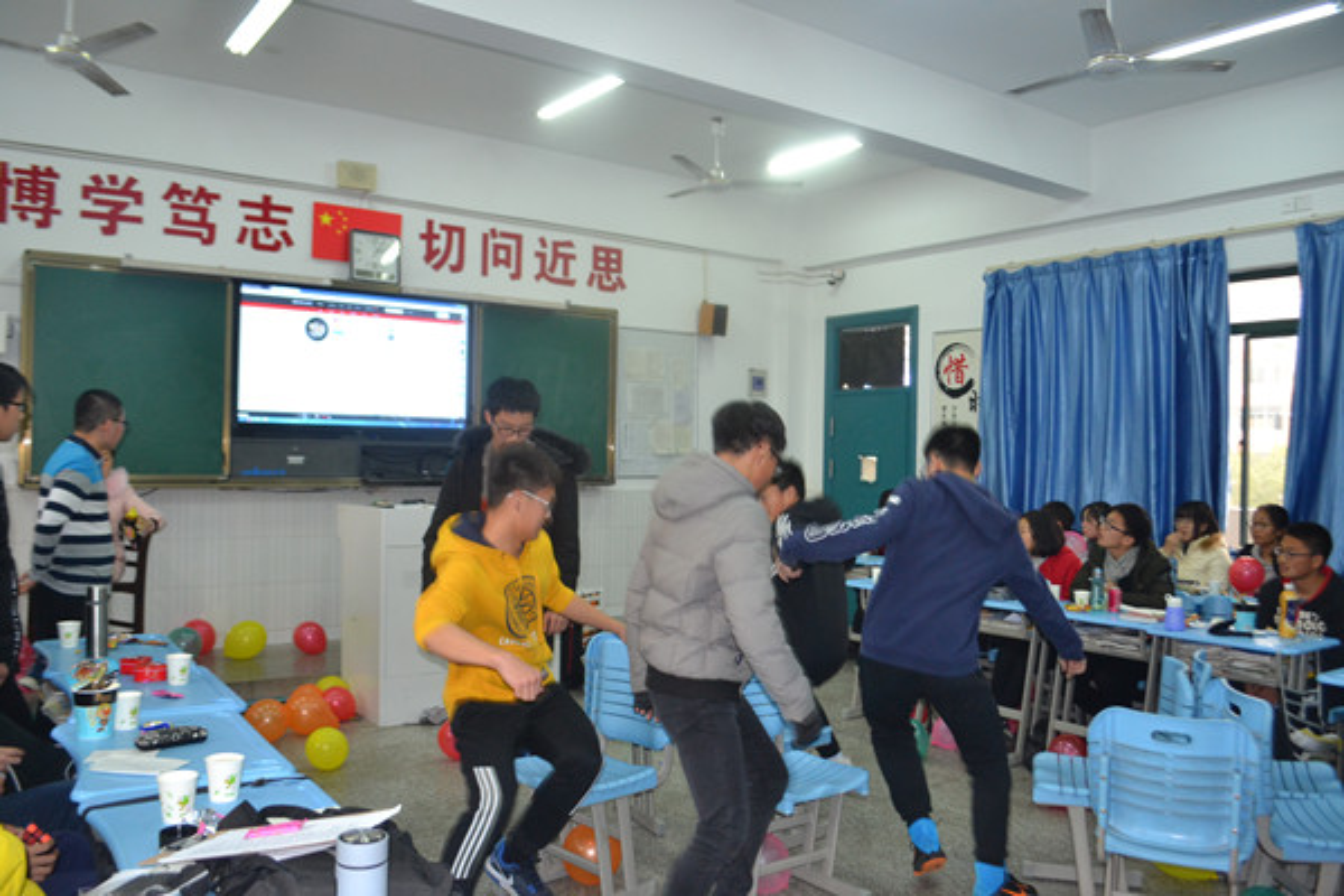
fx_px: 1008
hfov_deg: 67.4
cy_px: 448
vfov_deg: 47.9
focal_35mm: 27
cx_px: 672
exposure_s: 1/60
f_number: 3.5
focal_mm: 18
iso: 1000
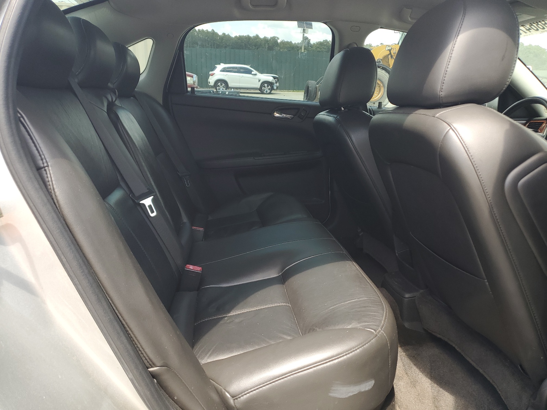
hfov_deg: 67.3
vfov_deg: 53.1
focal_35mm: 26
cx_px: 274
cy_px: 205
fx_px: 411
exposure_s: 1/250
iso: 50
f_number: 1.5
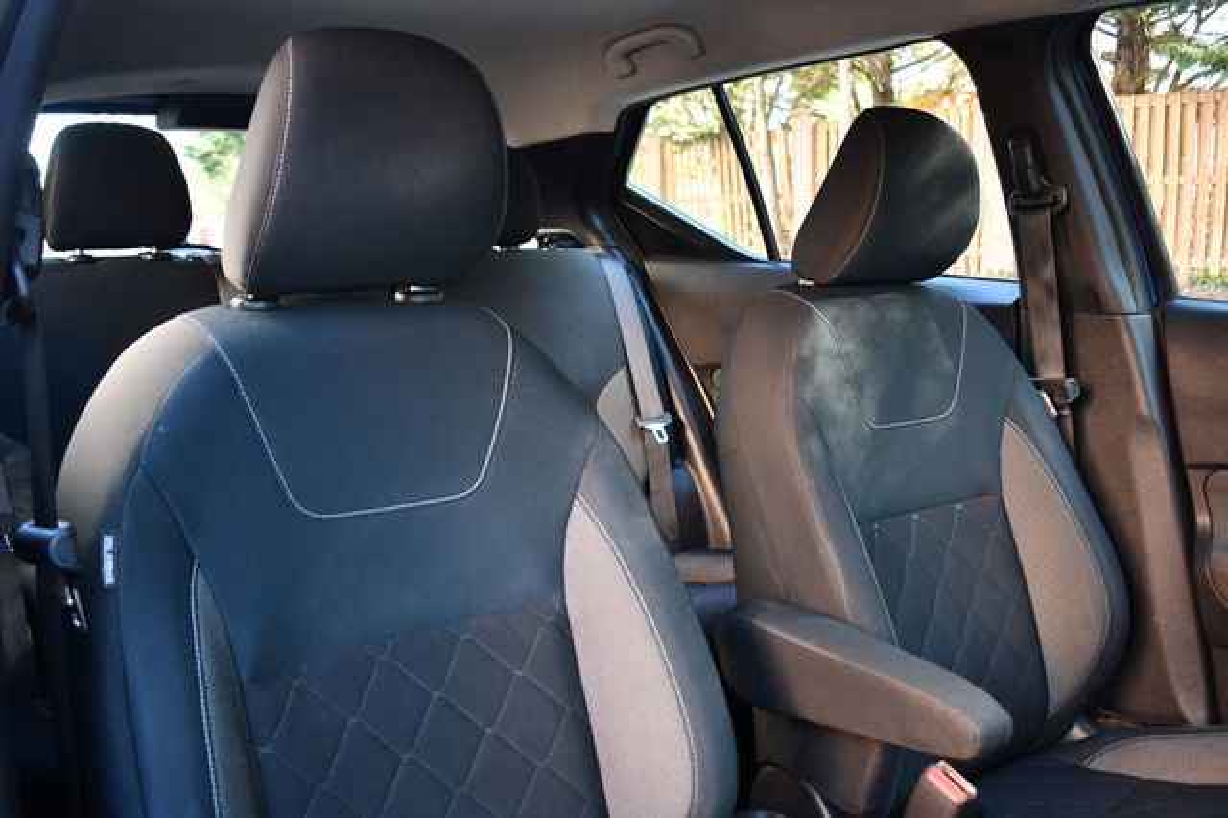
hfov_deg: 57.2
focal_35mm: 33
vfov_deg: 39.9
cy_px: 409
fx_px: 1125
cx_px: 614
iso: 1250
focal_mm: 22
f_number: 3.8
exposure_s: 1/125
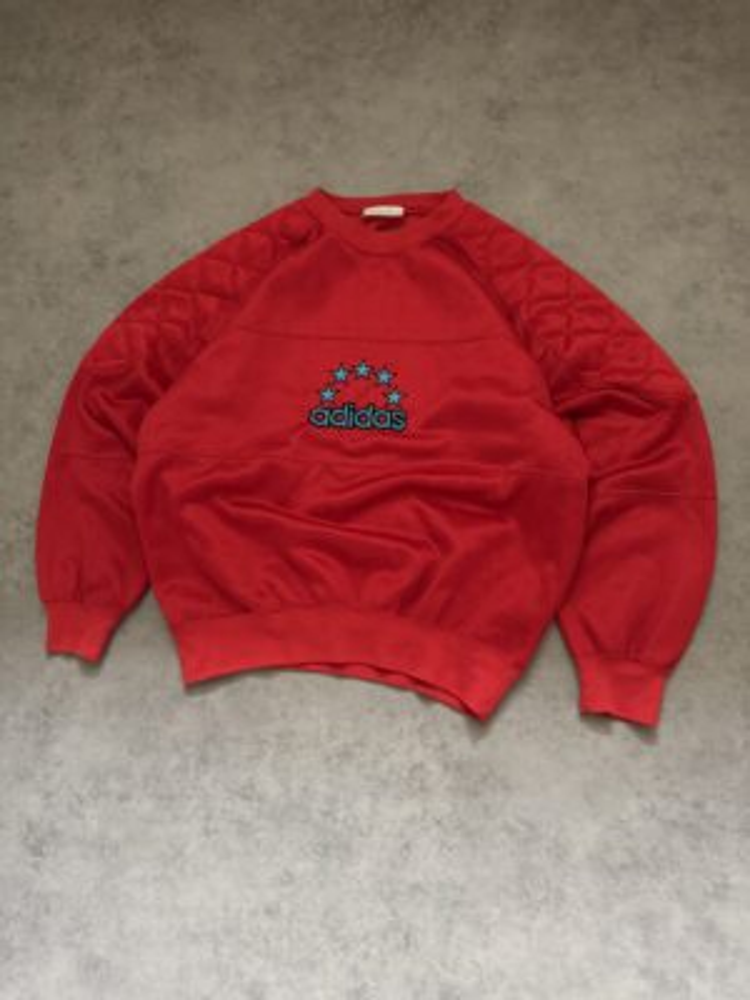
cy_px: 500
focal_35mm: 24
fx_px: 693
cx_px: 375
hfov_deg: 56.8
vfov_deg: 71.6
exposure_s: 1/40
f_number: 1.78
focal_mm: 6.76
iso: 1000
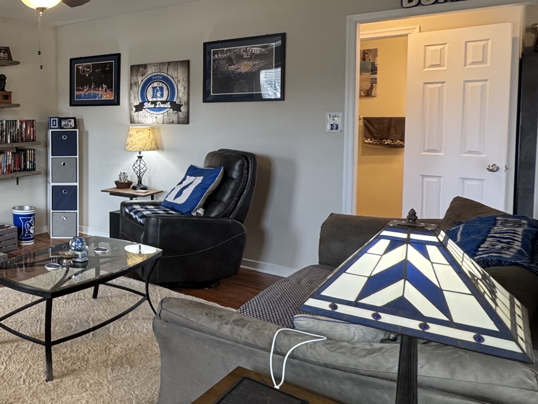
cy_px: 144
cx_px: -38
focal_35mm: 32
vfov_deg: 43.7
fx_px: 497
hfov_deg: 44.8
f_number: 2.2
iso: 250
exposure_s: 1/60
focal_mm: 2.22
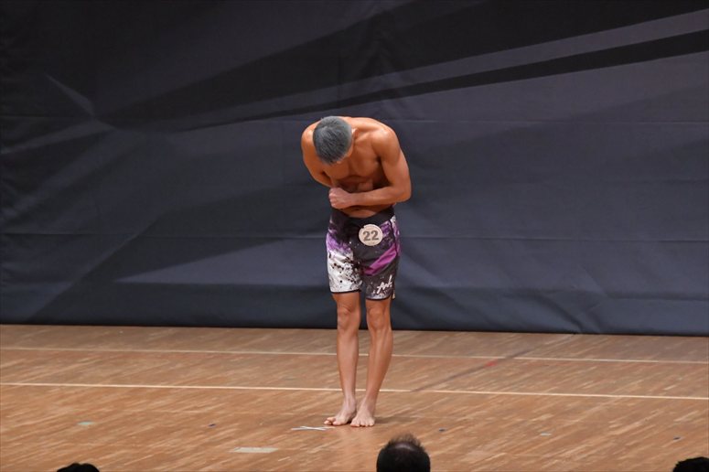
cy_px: 236
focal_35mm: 285
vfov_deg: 4.8
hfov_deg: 7.2
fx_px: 5610
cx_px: 354
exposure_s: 1/400
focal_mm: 190
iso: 6400
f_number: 5.6
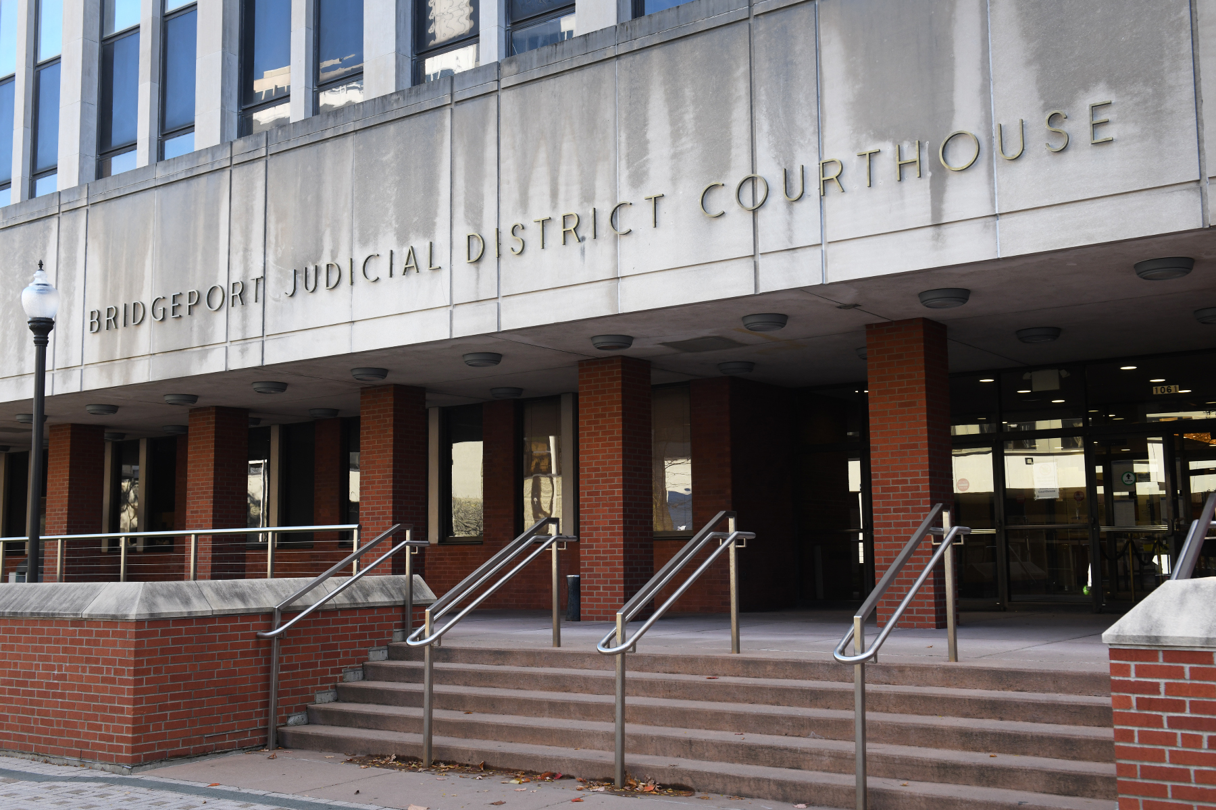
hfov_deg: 53.1
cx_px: 608
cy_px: 405
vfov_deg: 36.9
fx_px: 1216
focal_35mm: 36
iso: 400
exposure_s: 1/200
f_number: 8
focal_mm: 36
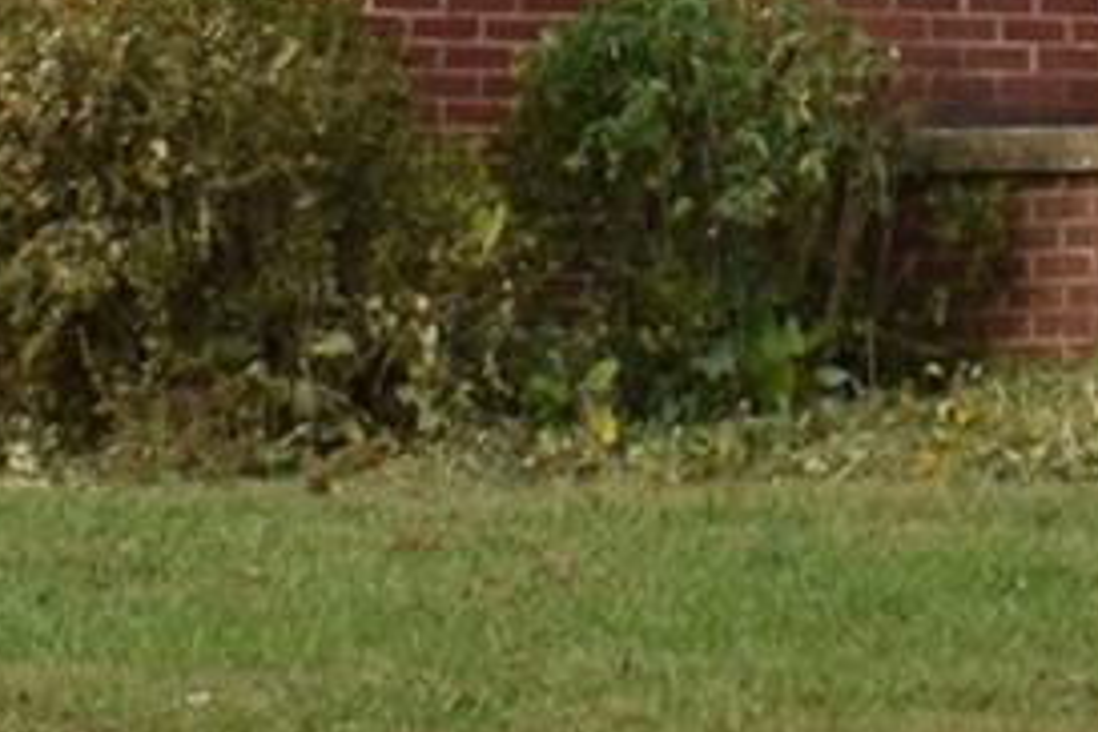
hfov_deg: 9.1
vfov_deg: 6.0
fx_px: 6862
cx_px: 1094
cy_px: -694
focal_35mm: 225
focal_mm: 20
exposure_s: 1/100
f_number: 5
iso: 400
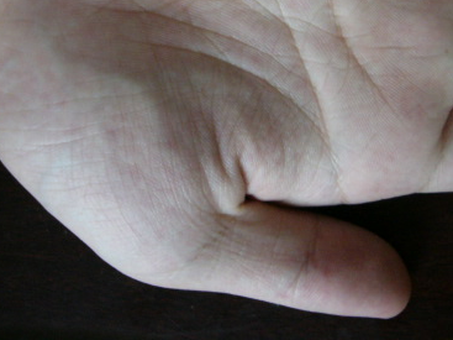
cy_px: 53
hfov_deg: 31.3
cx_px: 320
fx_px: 798
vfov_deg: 23.5
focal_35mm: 61
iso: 200
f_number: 2.8
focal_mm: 5.8
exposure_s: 1/15
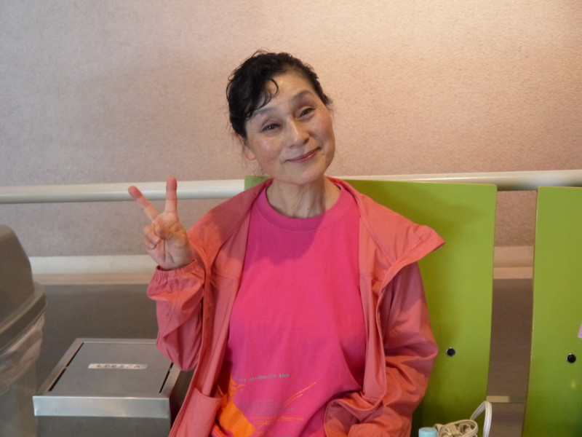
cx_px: 291
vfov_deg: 32.9
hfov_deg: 42.9
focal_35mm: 44
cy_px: 218
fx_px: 740
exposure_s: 1/40
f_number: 4.4
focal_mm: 22
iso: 1600
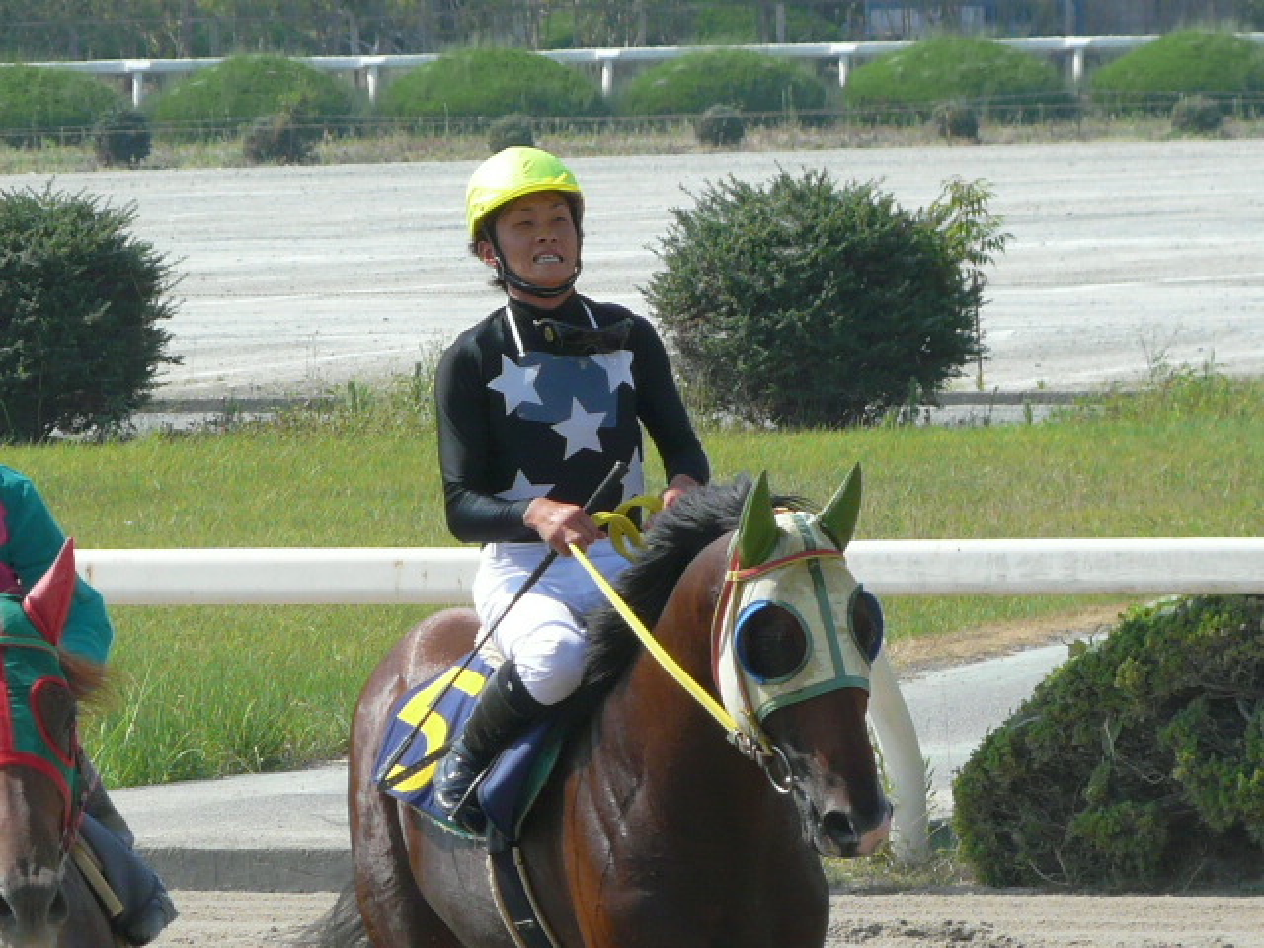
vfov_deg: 5.1
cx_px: 632
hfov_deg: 6.9
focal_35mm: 289
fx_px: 10553
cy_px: 474
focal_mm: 37.2
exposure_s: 1/800
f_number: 4
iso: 100
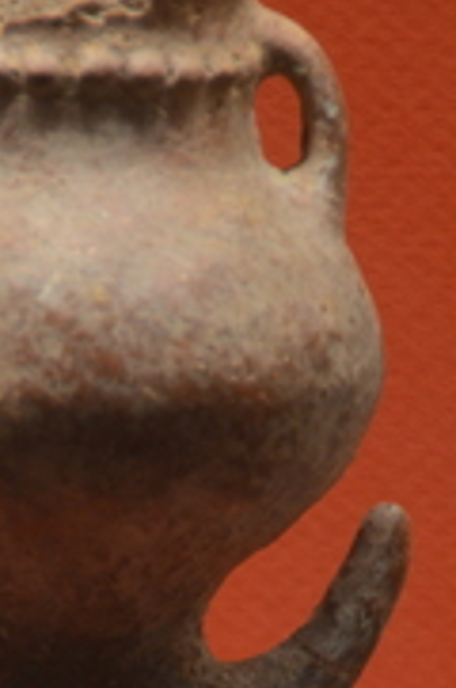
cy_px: 908
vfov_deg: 2.2
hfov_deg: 1.5
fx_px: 17813
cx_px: -72
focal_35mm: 934
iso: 500
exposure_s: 1/50
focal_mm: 170
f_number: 5.6
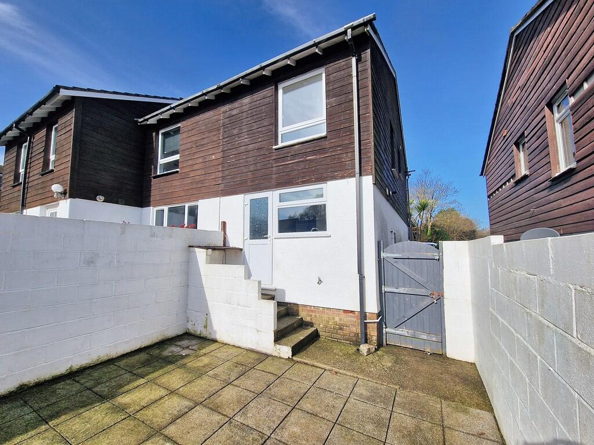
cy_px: 222
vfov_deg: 89.9
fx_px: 223
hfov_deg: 106.2
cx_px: 297
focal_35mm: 13
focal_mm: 2.2
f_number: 2.2
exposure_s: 1/3480
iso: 50
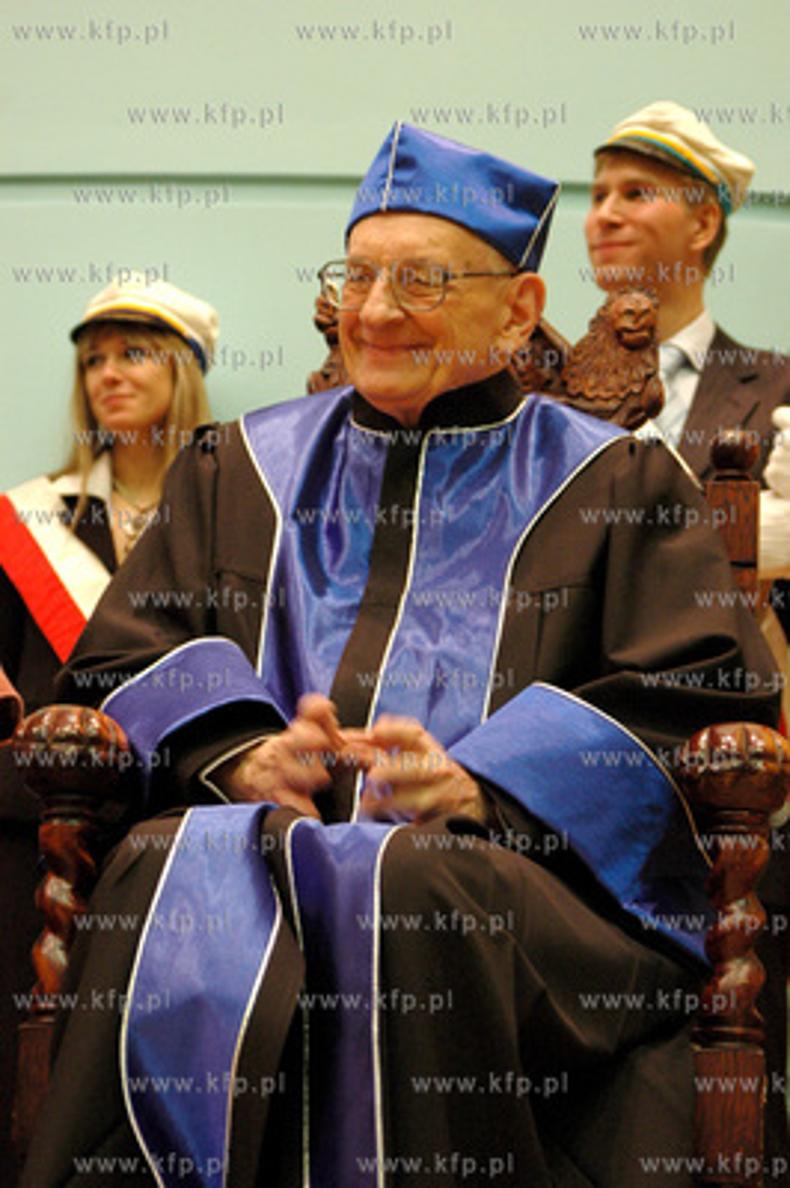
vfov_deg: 20.6
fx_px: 3264
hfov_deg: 13.8
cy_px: 594
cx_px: 395
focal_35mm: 99
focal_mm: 66
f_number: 4.5
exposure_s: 1/25
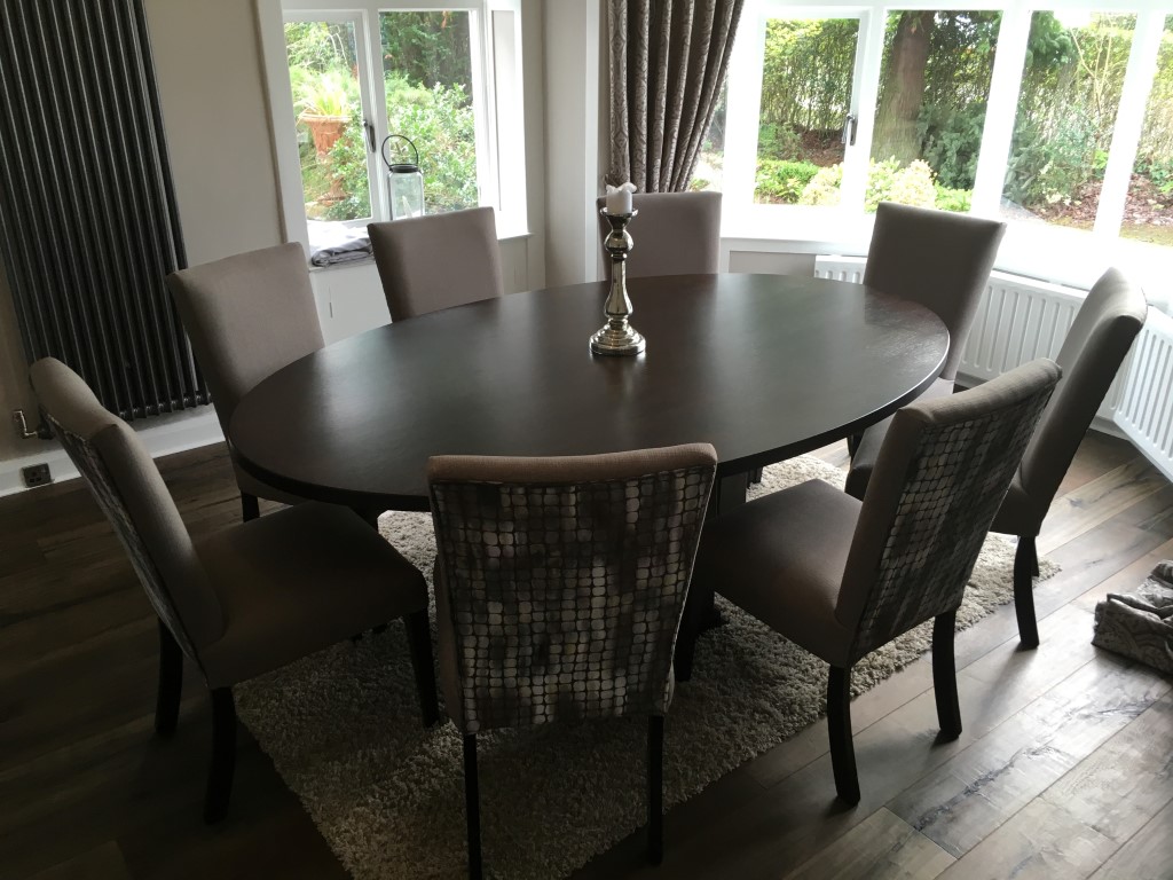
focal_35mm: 29
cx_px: 586
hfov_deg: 61.7
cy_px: 440
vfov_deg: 48.2
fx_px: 983
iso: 80
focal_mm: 4.15
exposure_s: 1/33
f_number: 2.2
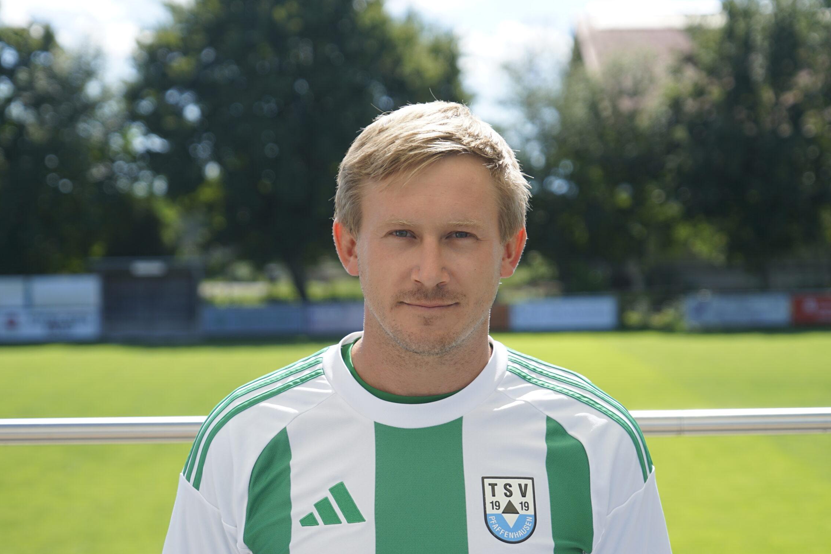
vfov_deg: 12.6
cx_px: 412
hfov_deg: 18.8
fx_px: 2516
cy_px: 309
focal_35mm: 109
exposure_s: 1/160
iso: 100
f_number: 5.6
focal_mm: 96
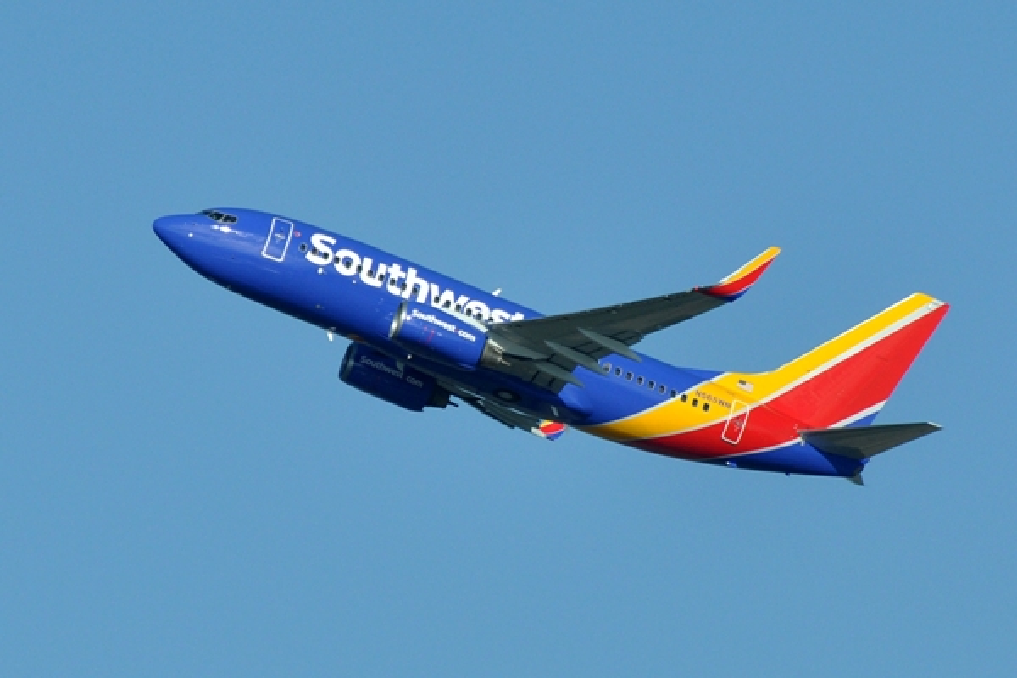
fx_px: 12712
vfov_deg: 3.1
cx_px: 508
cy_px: 339
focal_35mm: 450
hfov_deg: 4.6
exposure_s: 1/1600
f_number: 7.1
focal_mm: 300
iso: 250
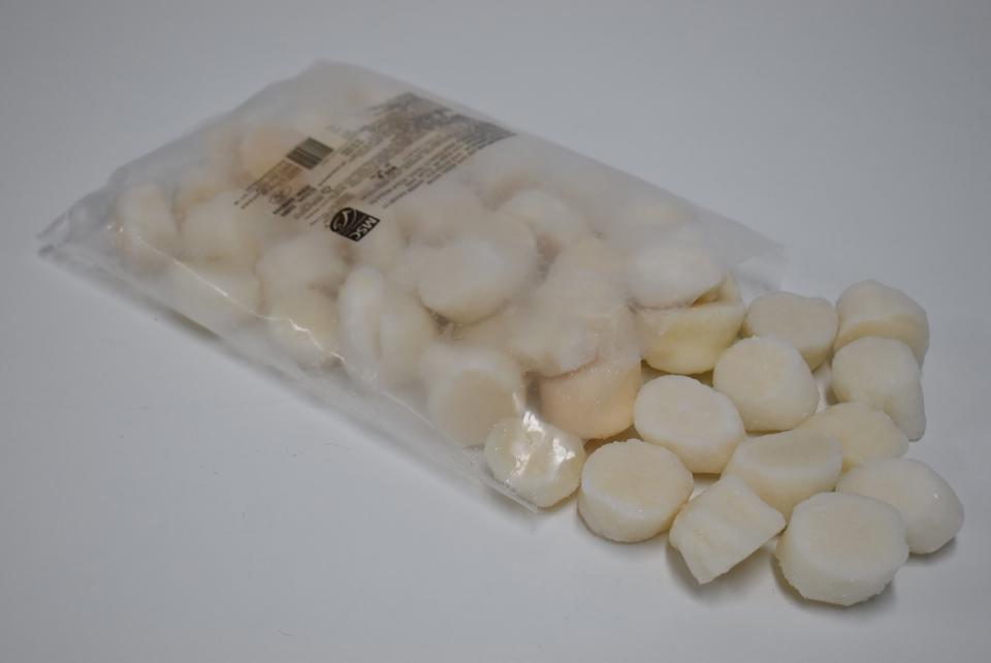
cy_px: 332
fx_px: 1653
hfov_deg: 33.4
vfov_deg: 22.7
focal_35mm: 60
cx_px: 496
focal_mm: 40
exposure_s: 1/125
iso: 400
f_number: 5.6
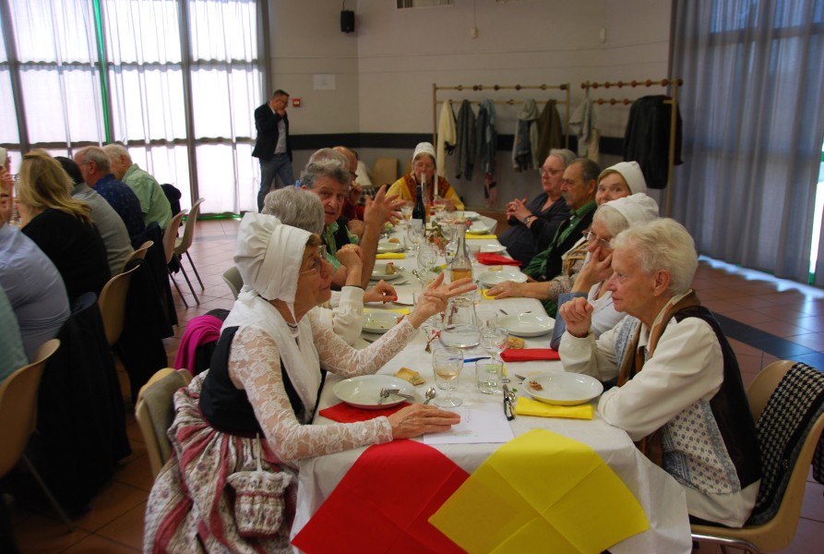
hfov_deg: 61.8
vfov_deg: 43.8
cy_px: 277
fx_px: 688
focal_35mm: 30
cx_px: 412
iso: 400
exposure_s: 1/80
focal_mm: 20
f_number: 4.5
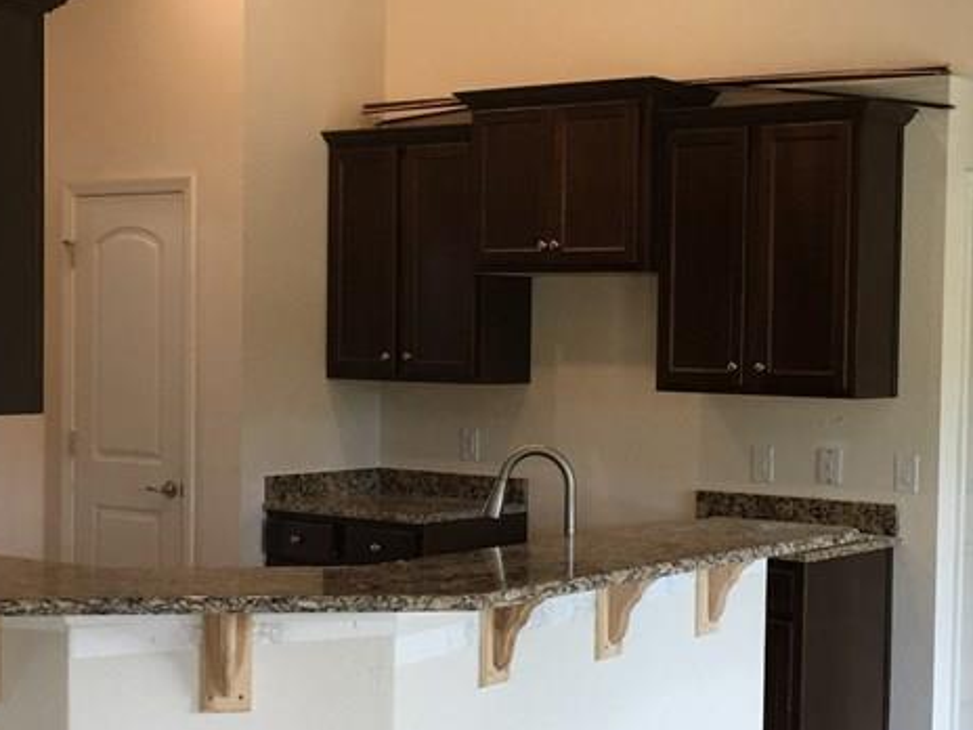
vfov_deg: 22.9
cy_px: 428
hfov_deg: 30.1
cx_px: 642
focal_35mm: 64
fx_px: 1799
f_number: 2.2
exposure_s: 1/30
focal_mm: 4.15
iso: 25
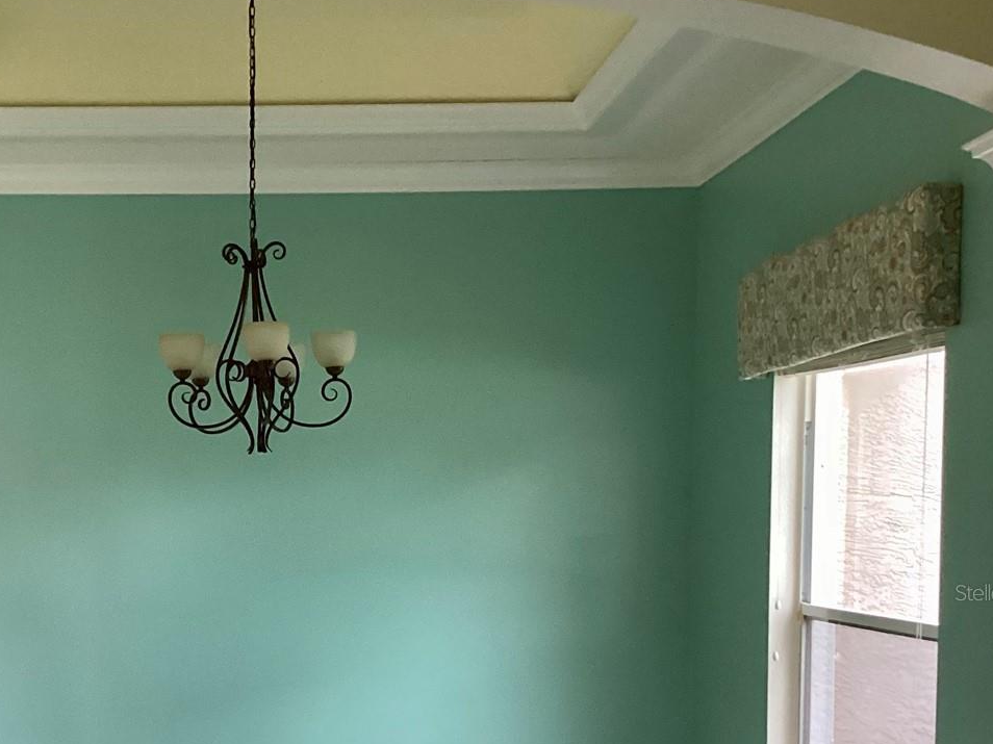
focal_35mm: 52
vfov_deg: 27.5
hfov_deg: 35.8
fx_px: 1491
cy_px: 592
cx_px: 221
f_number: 2.4
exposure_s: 1/60
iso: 250
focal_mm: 3.3
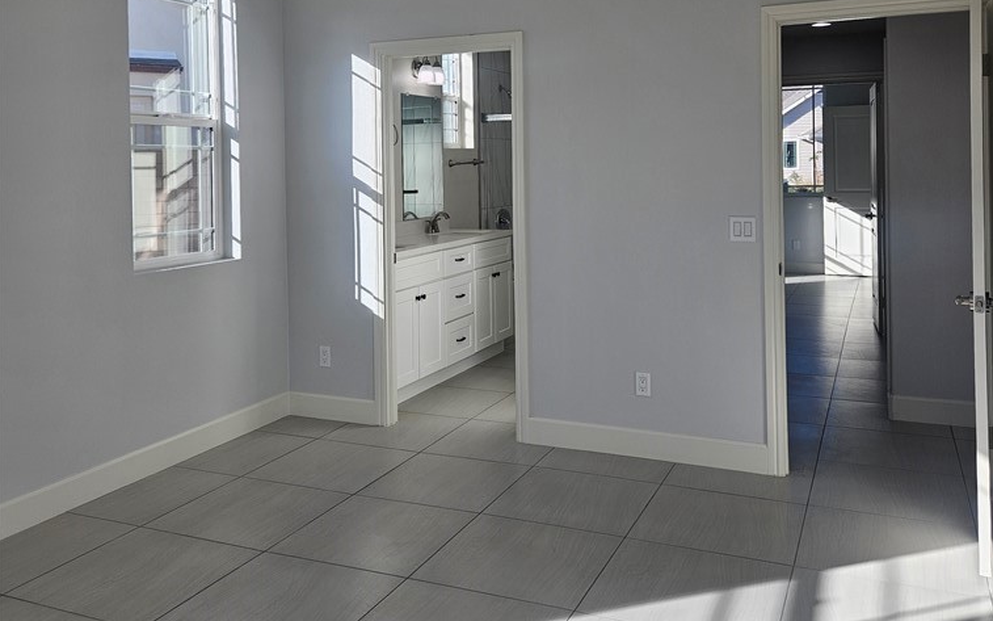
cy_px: 159
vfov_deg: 37.4
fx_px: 893
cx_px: 502
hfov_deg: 58.1
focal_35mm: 33
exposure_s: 1/292
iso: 25
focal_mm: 5.4
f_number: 1.8
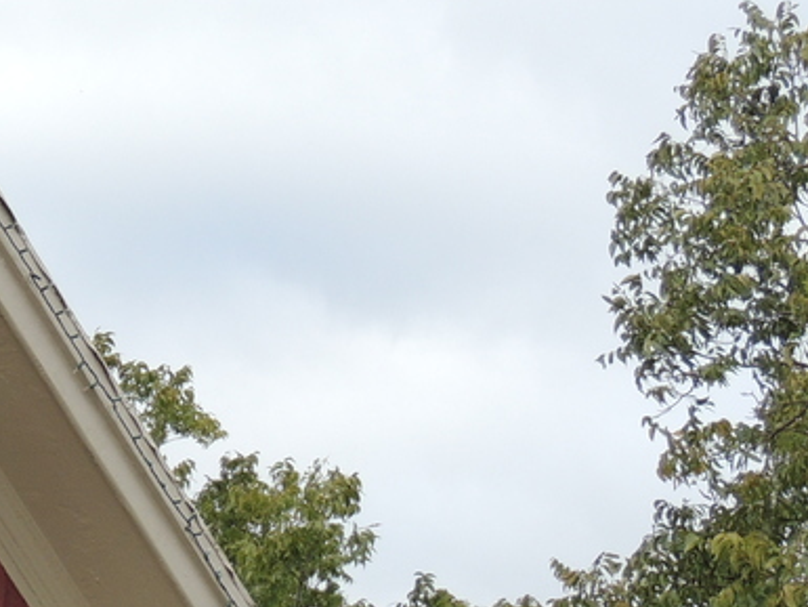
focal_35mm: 183
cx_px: -336
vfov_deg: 8.1
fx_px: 4273
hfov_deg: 10.5
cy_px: 422
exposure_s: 1/400
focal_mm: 9.8
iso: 100
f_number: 3.7
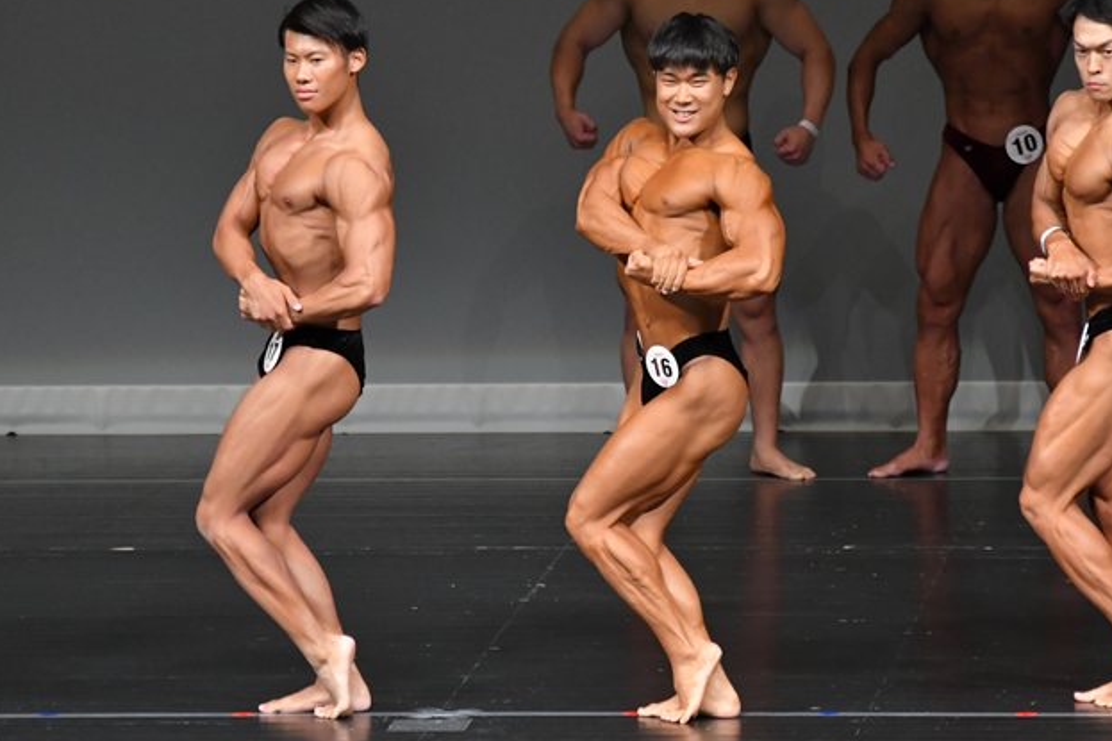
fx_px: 12105
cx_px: 595
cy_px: 348
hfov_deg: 5.3
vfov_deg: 3.5
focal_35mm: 392
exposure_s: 1/400
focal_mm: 210
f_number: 5.6
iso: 4000
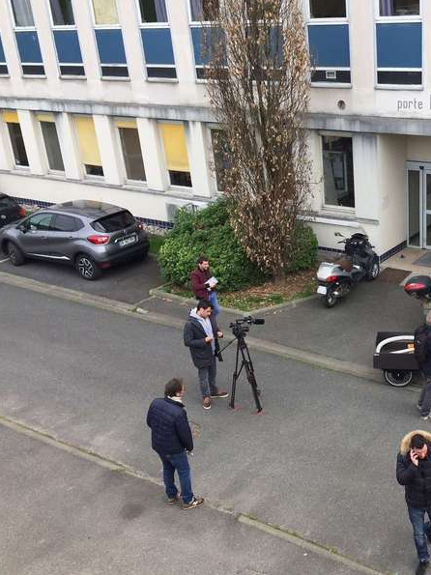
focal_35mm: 39
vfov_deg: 47.9
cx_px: 373
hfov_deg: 35.1
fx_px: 648
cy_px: 288
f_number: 2.2
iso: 32
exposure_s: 1/527
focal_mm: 4.15
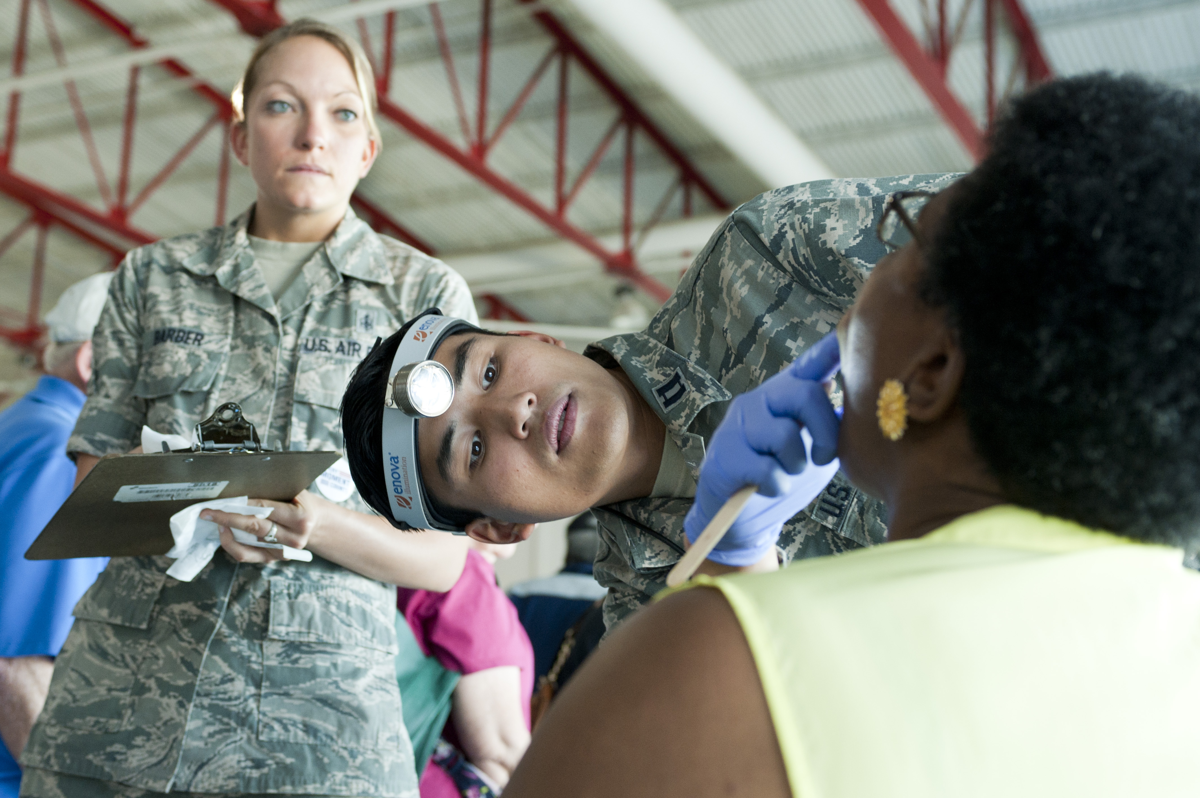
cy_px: 399
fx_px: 1499
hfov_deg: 43.6
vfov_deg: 29.8
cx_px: 600
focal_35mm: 45
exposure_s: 1/200
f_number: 4.5
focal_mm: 45
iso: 1000
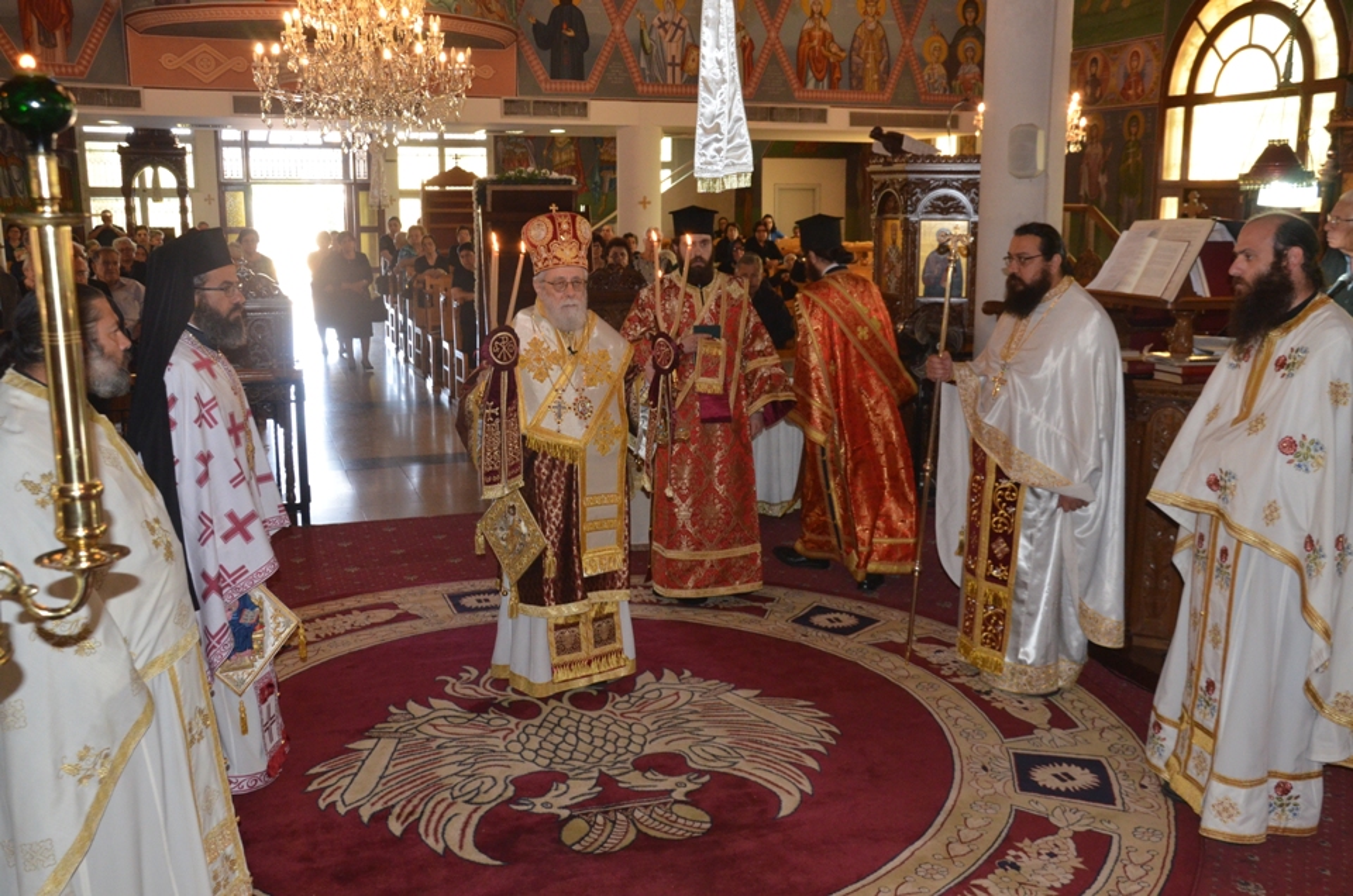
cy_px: 448
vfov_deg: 36.7
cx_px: 676
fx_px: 1350
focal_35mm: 36
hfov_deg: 53.2
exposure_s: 1/60
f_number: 6.3
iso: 2000
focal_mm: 24
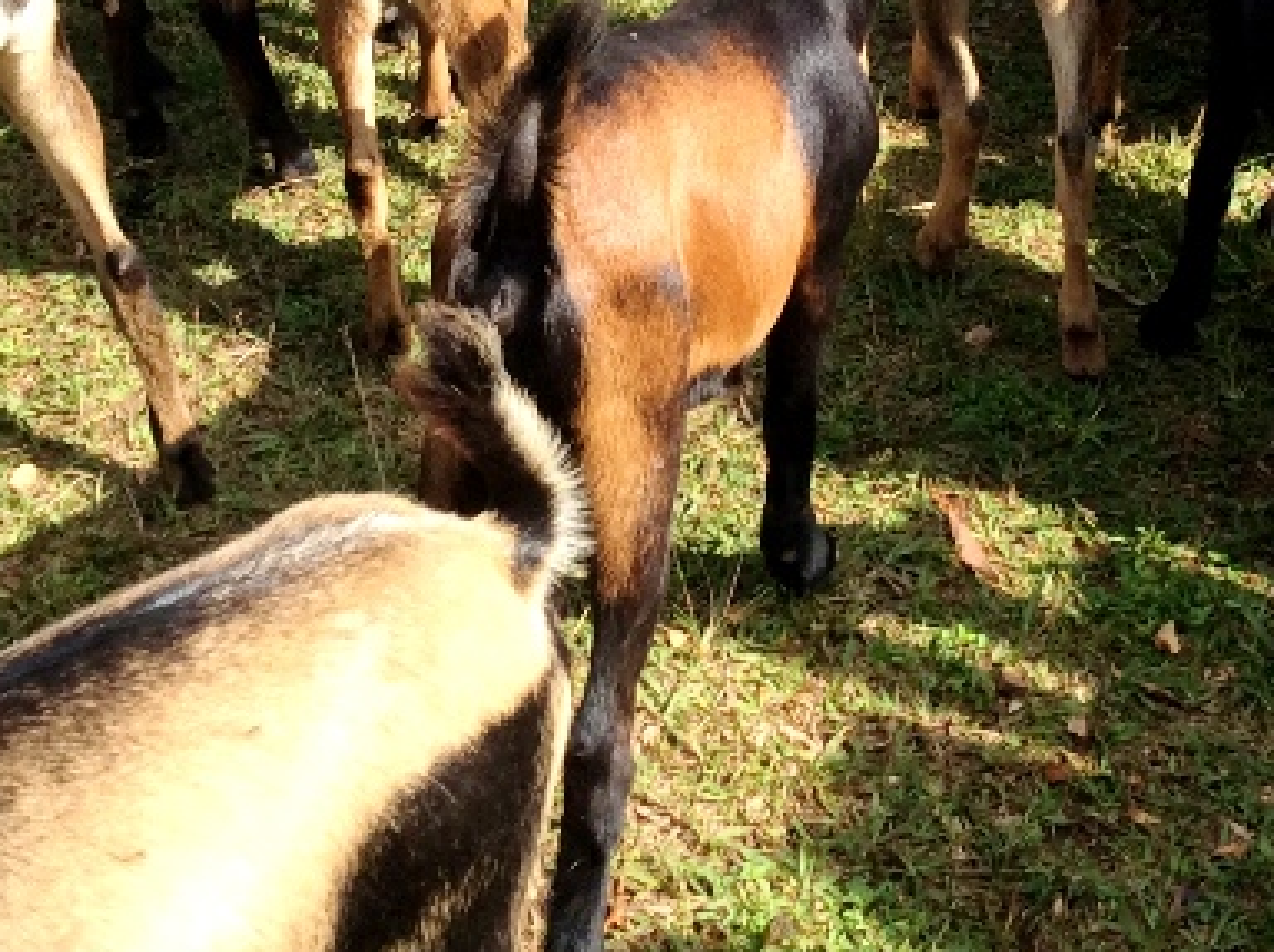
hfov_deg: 25.1
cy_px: -66
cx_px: 652
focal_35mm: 78
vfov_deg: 18.2
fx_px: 2867
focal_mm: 3.3
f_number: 2.4
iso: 32
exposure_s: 1/697
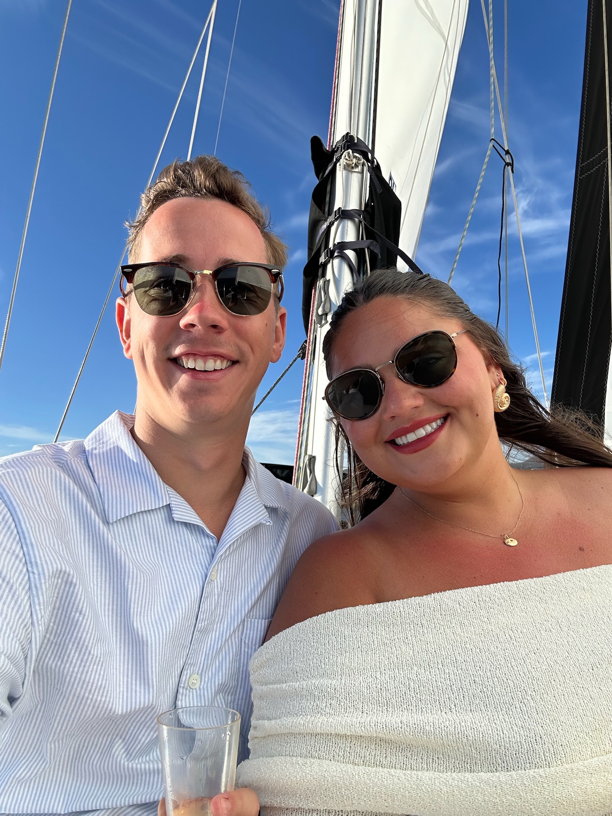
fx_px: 542
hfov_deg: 58.9
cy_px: 408
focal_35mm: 23
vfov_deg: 73.9
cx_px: 306
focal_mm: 2.69
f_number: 1.9
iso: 25
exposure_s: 1/915
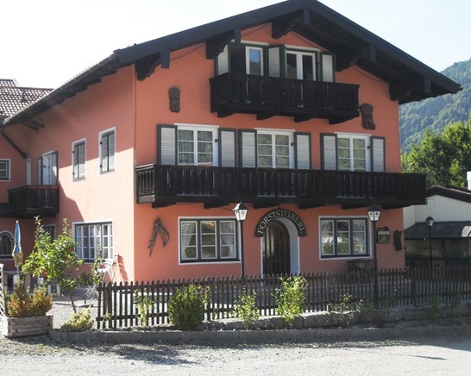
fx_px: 878
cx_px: 246
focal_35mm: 63
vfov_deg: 24.2
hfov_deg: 30.0
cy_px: 188
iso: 100
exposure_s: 1/350
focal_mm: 10.5
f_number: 3.7
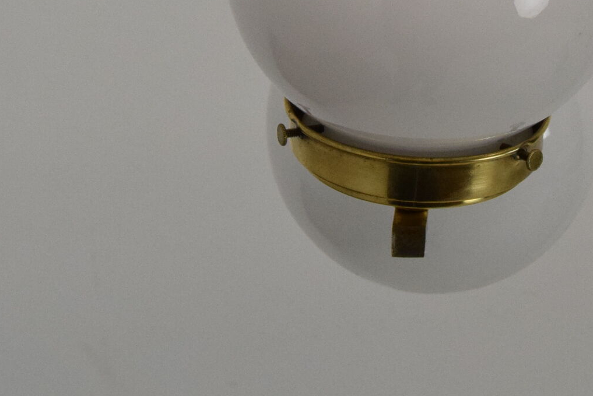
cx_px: 426
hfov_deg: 20.0
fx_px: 1673
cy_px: -41
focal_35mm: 101
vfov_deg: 13.3
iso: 1600
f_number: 9
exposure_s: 1/320
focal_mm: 23
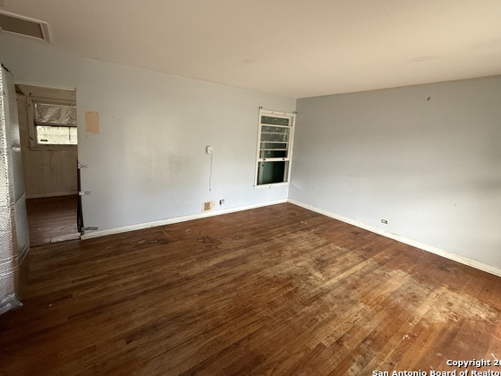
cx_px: 232
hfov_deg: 94.3
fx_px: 232
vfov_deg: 77.7
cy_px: 164
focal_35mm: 16
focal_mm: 2.22
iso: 320
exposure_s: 1/60
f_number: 2.2
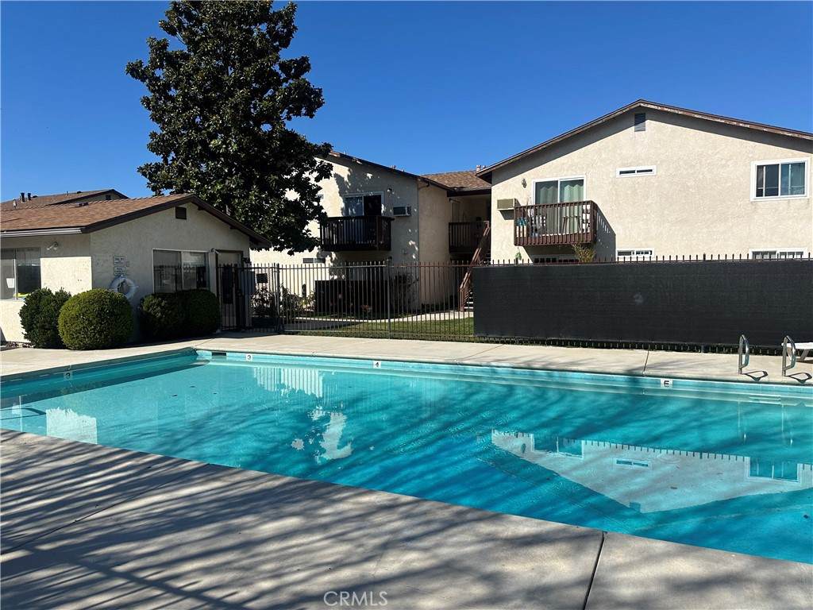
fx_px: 564
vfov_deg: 56.8
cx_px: 406
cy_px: 305
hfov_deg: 71.6
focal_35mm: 24
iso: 80
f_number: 1.78
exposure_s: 1/6623
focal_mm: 6.86
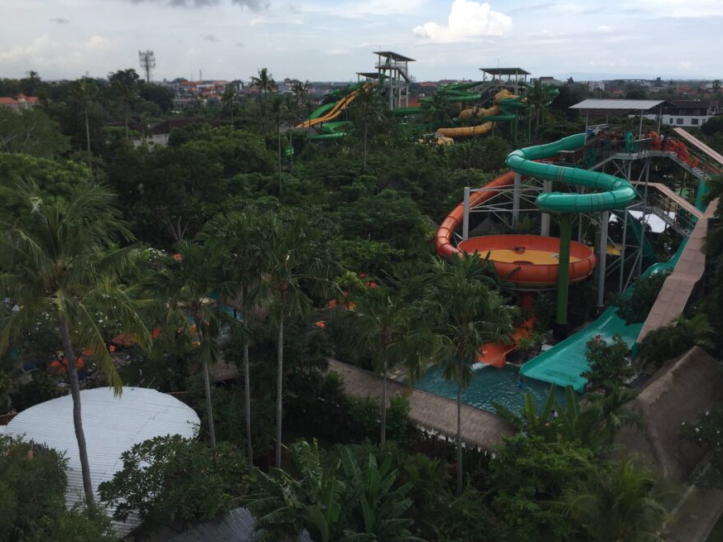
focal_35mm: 34
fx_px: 710
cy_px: 236
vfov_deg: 41.7
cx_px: 355
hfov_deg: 53.9
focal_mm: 4.15
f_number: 2.2
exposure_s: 1/898
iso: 32
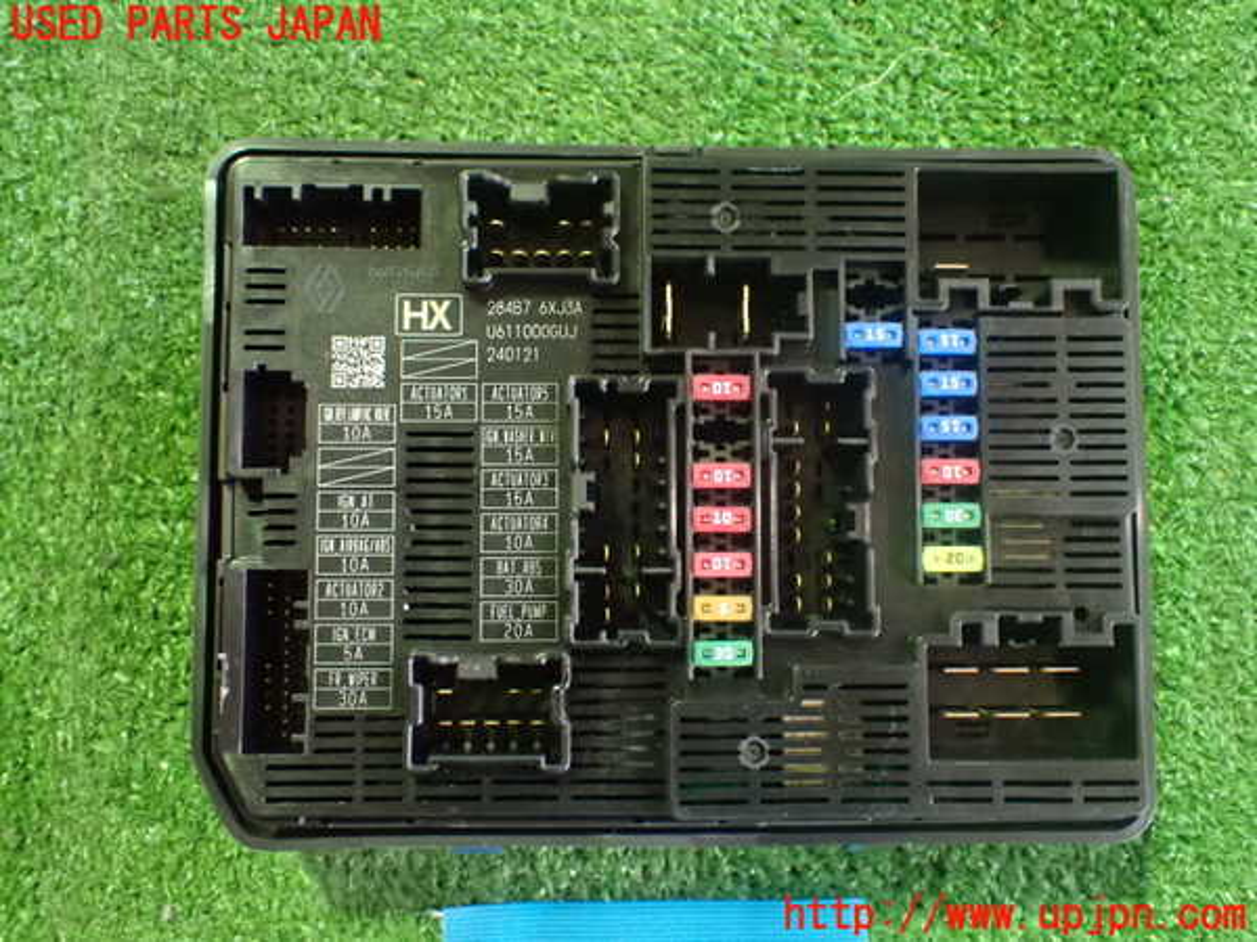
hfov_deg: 51.4
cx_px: 628
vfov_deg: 39.7
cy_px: 471
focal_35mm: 36
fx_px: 1307
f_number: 2.5
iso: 1600
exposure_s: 1/40
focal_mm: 6.37
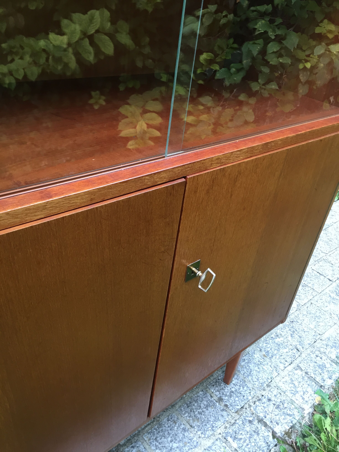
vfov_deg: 61.7
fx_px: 379
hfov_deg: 48.2
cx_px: 170
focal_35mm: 29
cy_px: 226
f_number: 2.2
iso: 40
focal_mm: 4.15
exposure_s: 1/33
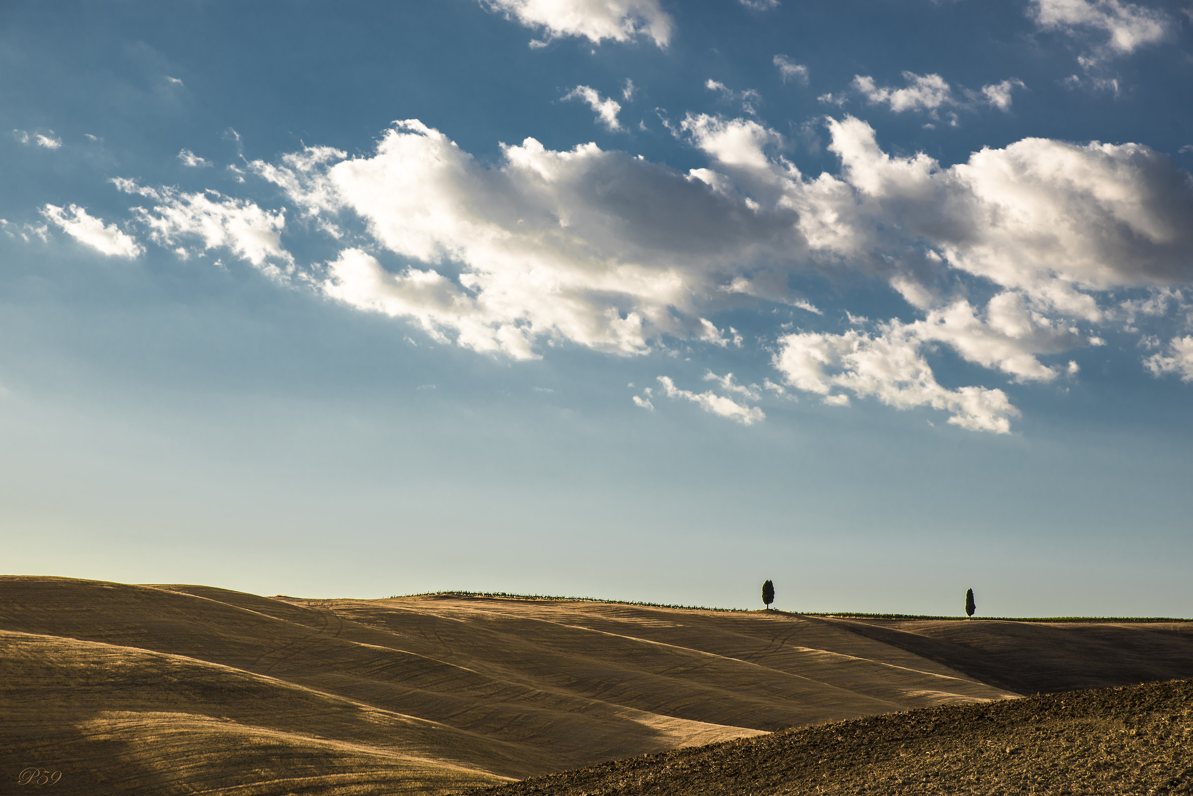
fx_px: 2155
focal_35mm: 65
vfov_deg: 20.9
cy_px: 398
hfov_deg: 30.9
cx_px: 596
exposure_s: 1/320
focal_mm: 65
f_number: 9
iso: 100
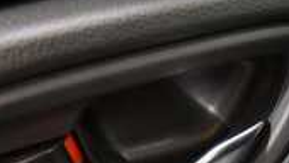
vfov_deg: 26.8
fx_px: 284
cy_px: 215
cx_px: 214
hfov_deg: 51.8
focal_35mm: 37
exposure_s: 1/60
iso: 5000
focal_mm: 10
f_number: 4.5
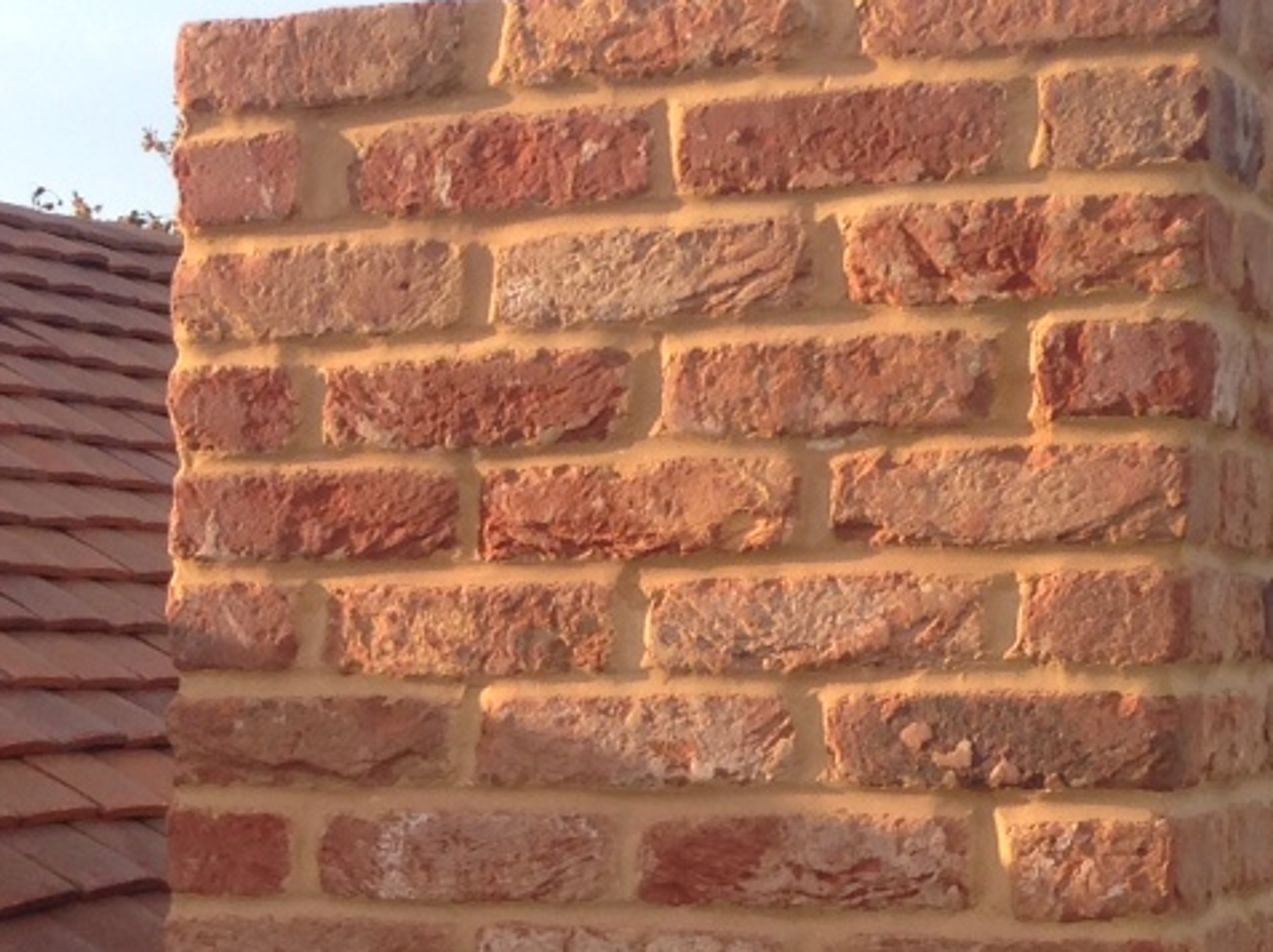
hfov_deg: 16.8
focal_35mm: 113
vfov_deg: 12.7
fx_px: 4152
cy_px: 1165
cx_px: -165
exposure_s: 1/553
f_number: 2.4
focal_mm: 4.12
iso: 50
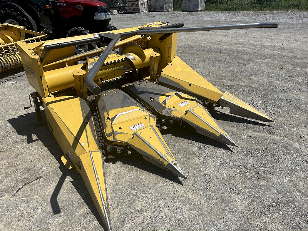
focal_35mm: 26
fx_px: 231
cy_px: 116
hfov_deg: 67.3
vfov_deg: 53.1
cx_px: 154
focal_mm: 5.7
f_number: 1.5
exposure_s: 1/8000
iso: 50
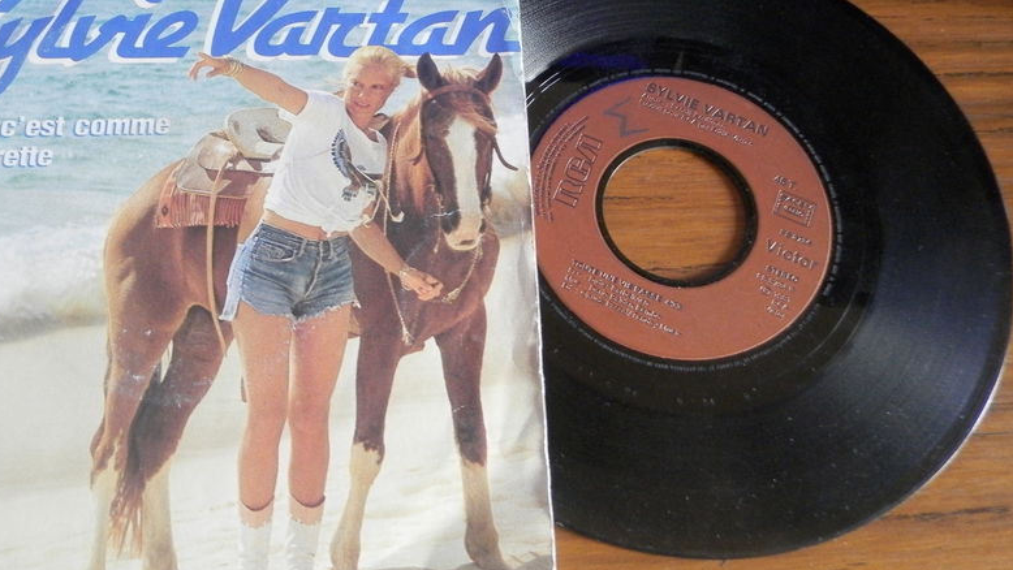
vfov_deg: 33.6
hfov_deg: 56.2
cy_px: 228
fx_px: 940
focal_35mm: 35
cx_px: 405
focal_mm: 4.5
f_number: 3.1
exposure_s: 1/8
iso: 320
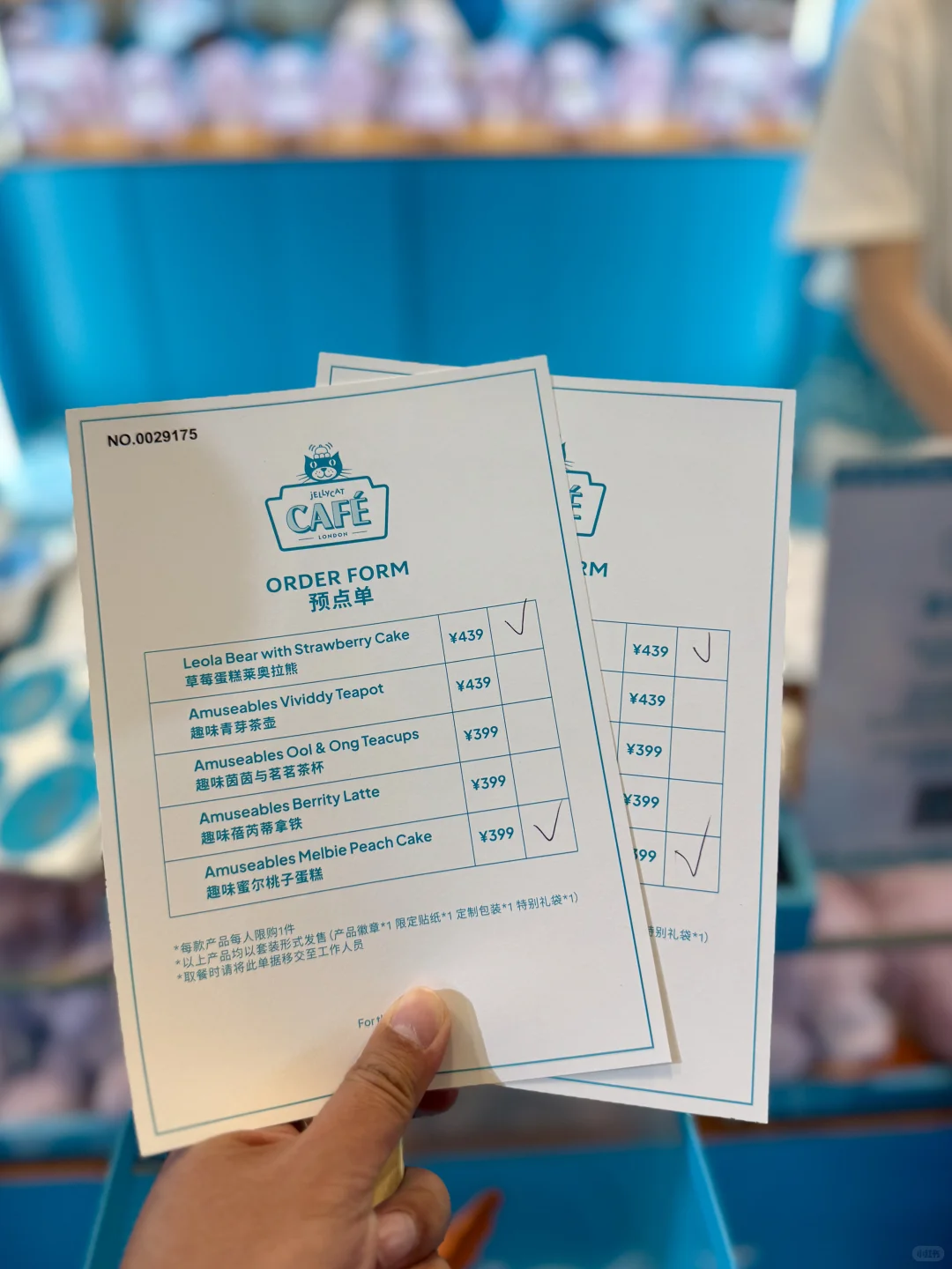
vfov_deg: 71.6
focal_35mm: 24
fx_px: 880
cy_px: 634
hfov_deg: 56.8
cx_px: 476
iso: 80
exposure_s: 1/100
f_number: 1.78
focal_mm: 6.76
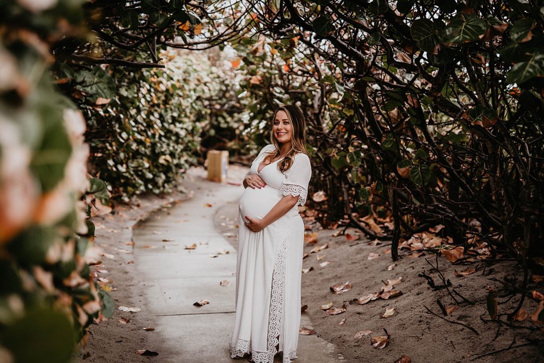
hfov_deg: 39.6
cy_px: 182
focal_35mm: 50
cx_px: 272
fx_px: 756
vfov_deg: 27.0
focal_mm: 50
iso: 320
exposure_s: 1/800
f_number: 1.8
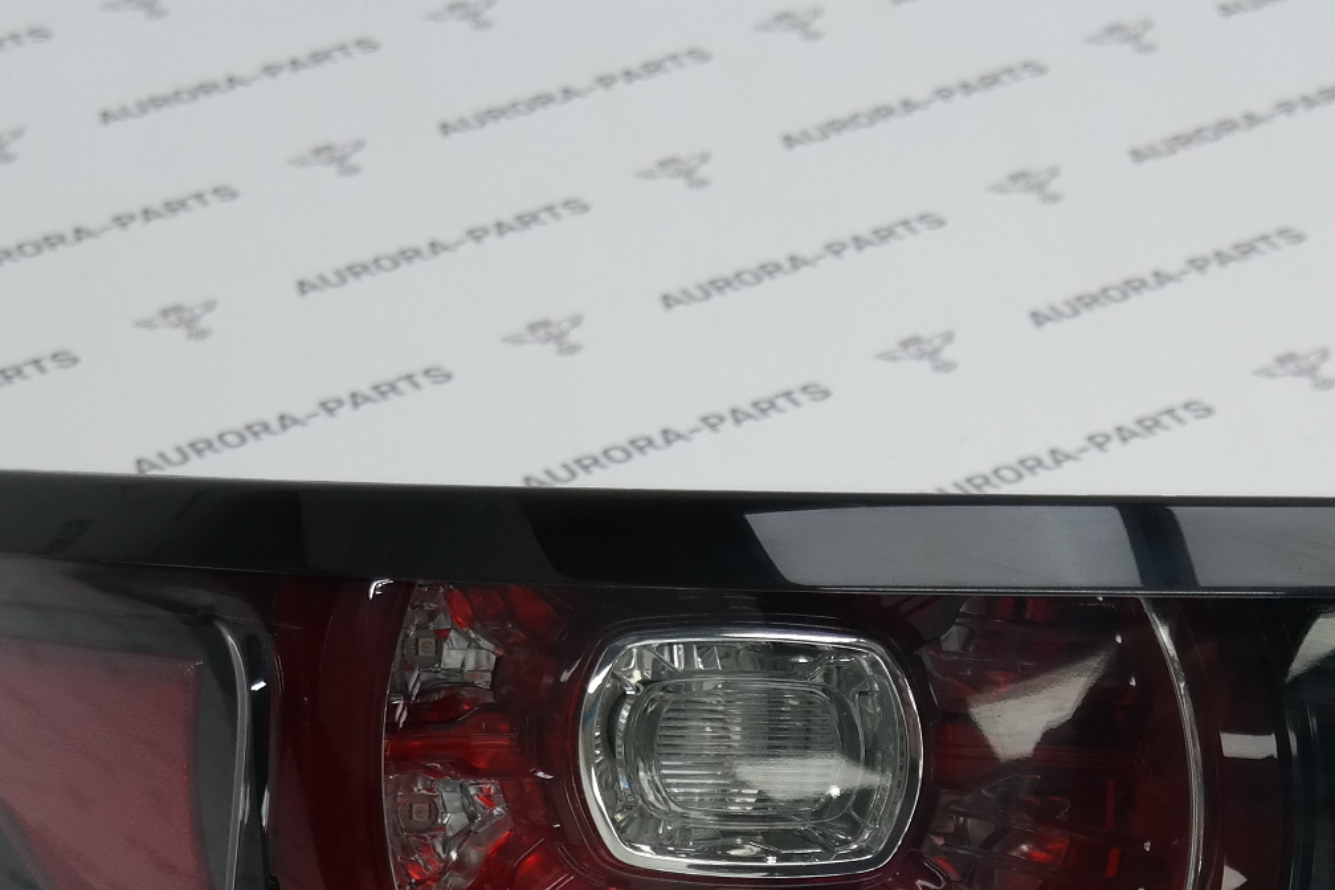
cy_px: 840
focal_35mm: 121
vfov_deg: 11.2
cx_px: 719
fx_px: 4487
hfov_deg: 16.9
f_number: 4
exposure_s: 1/100
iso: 200
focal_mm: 27
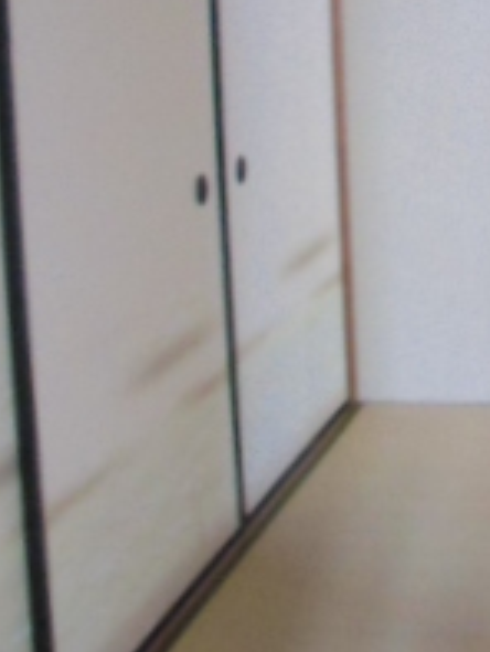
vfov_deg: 24.2
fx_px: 1471
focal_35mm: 78
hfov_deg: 18.3
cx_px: 530
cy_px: 43
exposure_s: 1/10
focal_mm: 4.24
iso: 400
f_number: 3
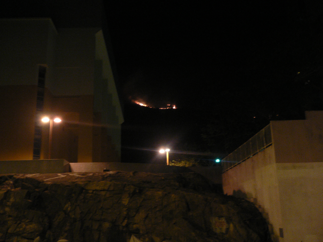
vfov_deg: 40.7
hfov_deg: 52.6
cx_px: 162
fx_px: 327
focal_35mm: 35
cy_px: 121
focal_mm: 5.8
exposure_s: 1/8
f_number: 2.8
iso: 200
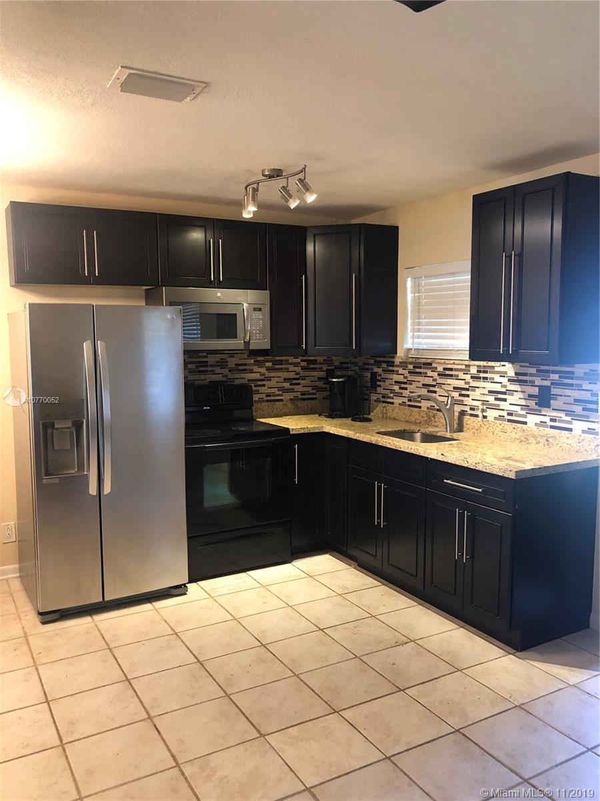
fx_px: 647
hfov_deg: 49.7
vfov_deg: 63.4
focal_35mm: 28
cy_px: 400
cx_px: 300
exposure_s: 1/15
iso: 64
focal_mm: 3.99
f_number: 1.8
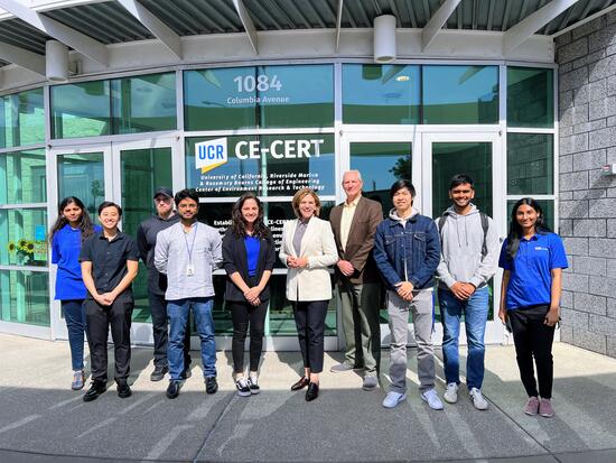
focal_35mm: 26
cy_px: 232
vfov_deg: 53.1
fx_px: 463
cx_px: 308
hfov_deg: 67.3
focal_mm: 5.7
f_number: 1.5
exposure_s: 1/2994
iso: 50
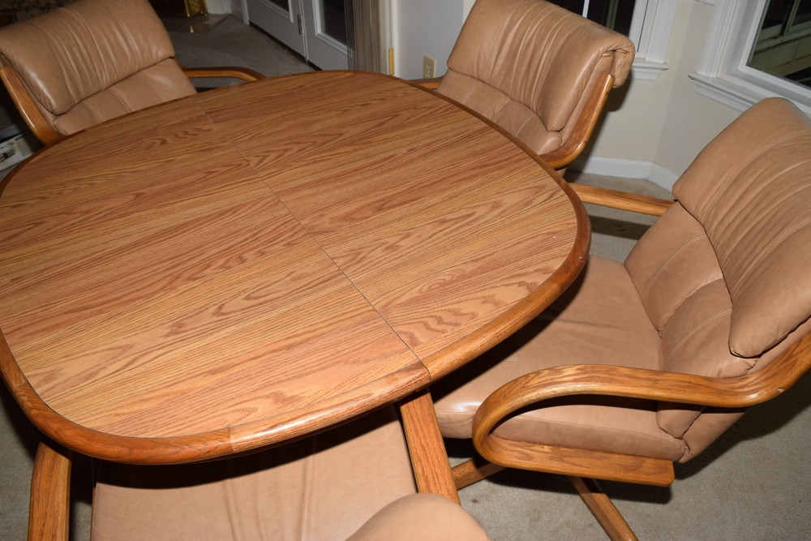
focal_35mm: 27
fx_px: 608
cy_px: 270
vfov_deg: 47.9
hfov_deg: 67.4
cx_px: 406
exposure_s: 1/60
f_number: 6.3
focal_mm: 18
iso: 100
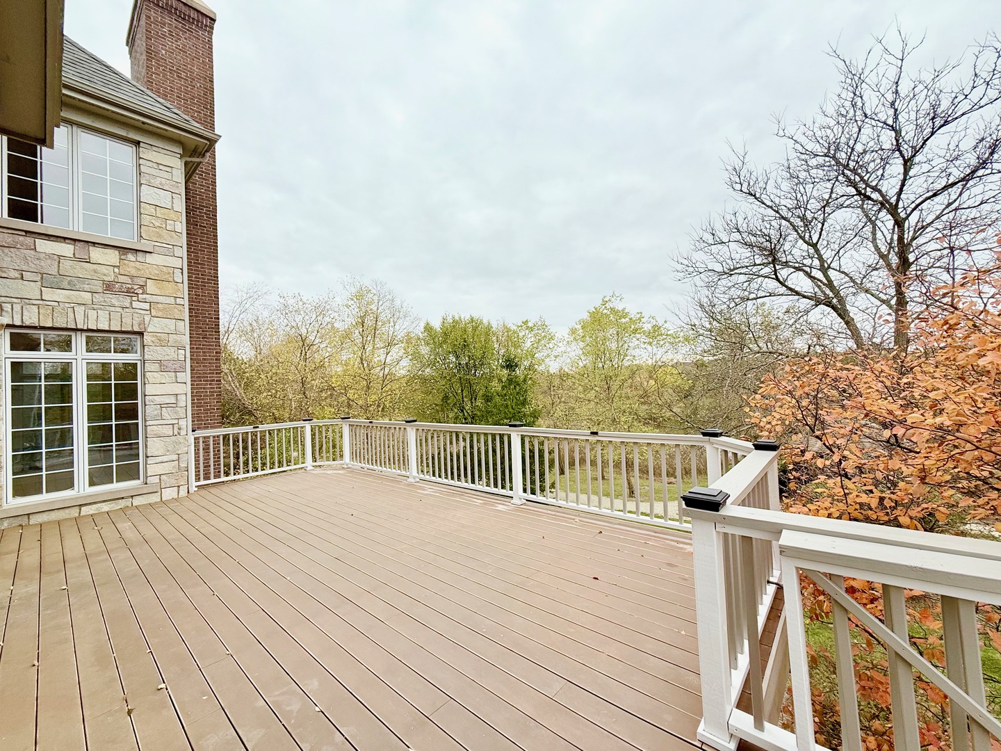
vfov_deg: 85.7
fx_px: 405
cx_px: 500
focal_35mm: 14
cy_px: 376
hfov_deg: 102.1
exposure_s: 1/1087
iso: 50
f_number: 2.2
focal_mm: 2.22
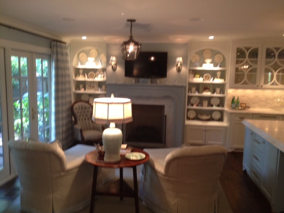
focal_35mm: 35
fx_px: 287
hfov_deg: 52.6
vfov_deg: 40.7
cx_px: 142
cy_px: 106
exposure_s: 1/20
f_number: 2.4
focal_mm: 4.28
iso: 125
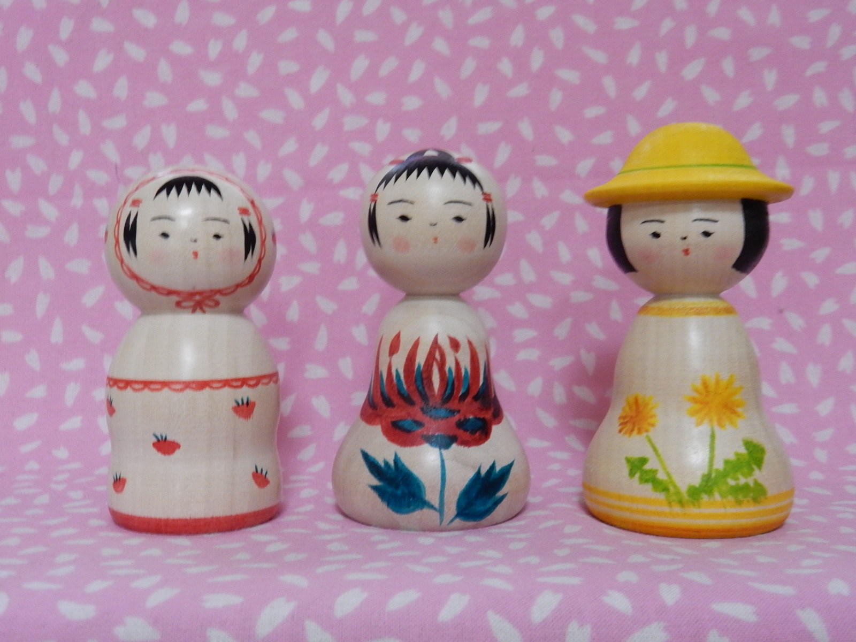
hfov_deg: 43.9
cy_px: 321
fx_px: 1063
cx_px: 428
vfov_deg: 33.6
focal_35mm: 43
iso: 400
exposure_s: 1/13
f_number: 4.2
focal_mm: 7.6
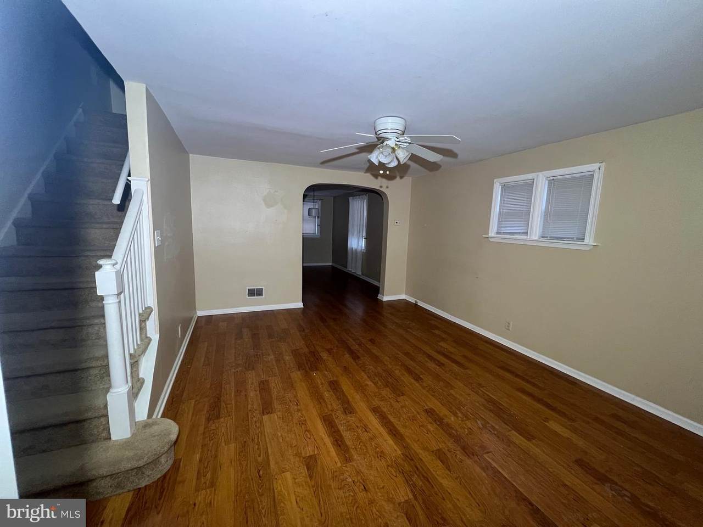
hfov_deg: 106.2
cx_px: 352
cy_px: 264
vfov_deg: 89.9
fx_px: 264
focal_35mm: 13
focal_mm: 1.57
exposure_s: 1/60
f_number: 1.8
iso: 320
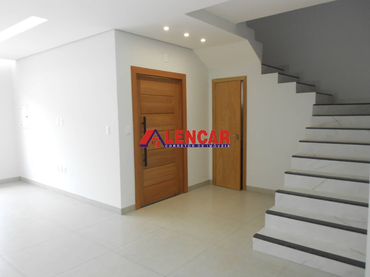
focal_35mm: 26
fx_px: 278
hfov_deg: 67.3
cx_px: 185
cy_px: 138
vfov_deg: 53.1
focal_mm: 4.6
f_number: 3.2
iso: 200
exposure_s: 1/30
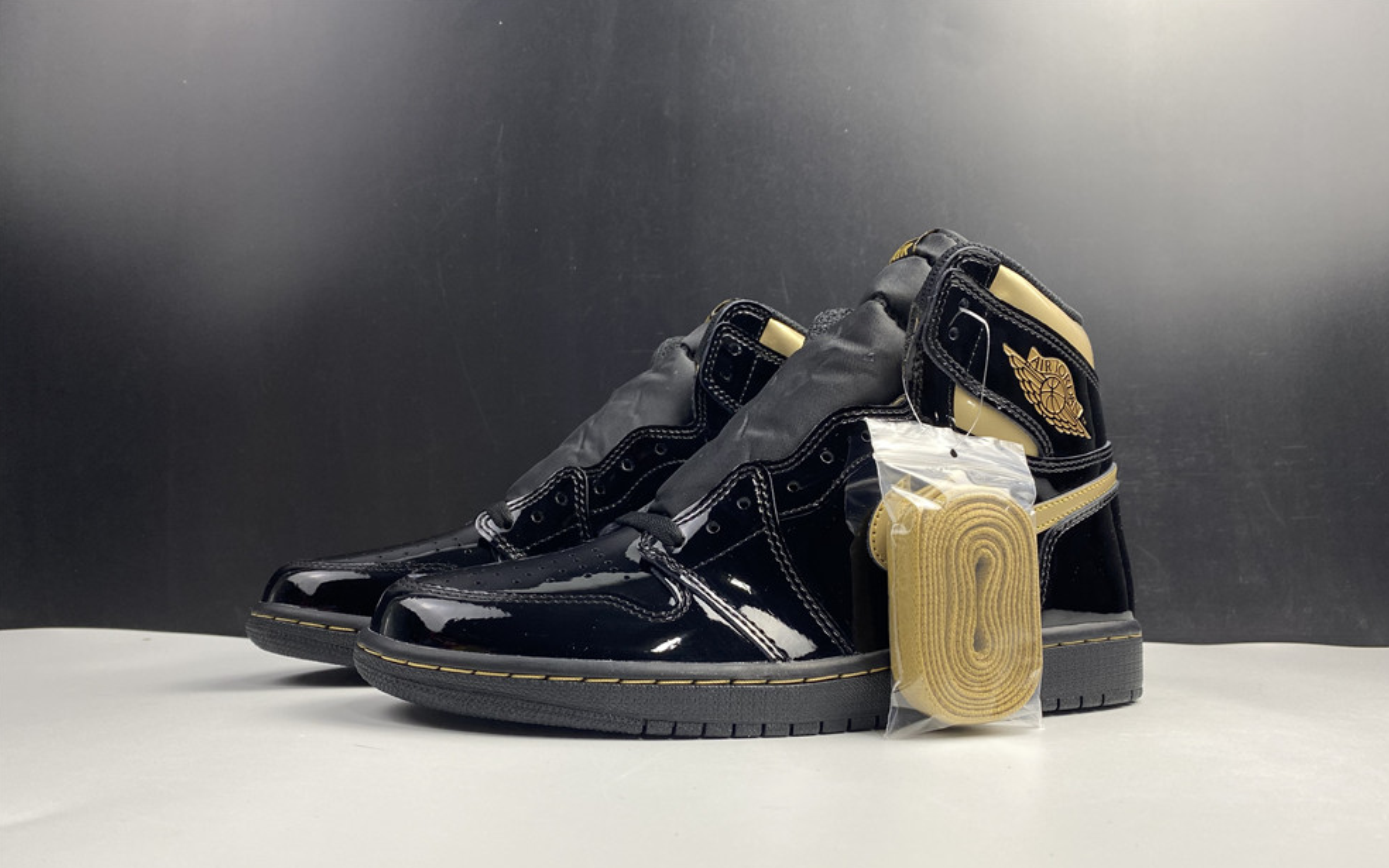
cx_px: 702
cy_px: 525
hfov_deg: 66.5
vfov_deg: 44.3
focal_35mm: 28
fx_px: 1060
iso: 50
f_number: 1.8
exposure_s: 1/100
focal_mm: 4.25
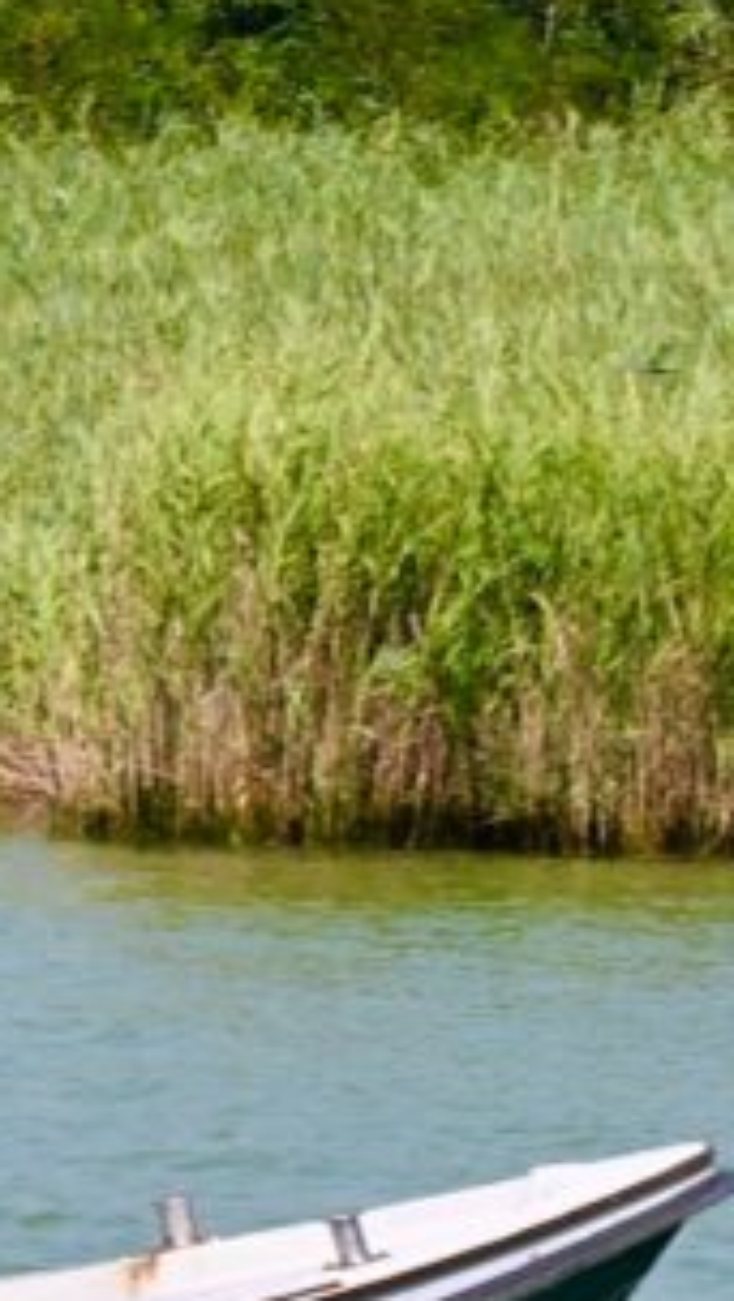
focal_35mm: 395
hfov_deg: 3.1
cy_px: 829
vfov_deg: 5.5
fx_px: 13633
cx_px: -440
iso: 140
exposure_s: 1/250
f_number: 11
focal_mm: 104
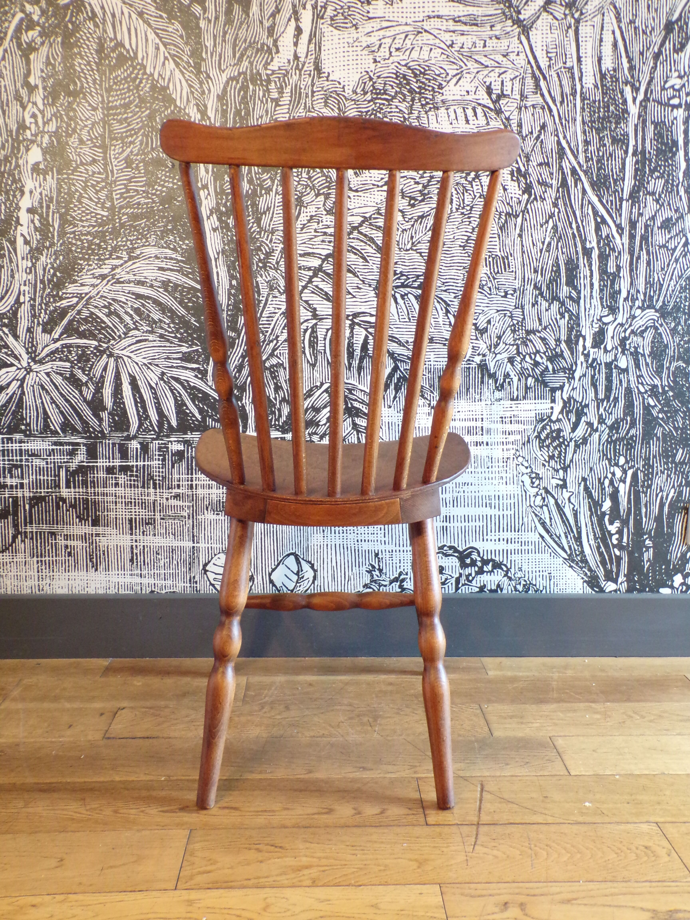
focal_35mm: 32
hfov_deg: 44.2
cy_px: 460
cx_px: 345
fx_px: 850
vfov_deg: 56.8
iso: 378
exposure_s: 1/17
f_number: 3.2
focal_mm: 5.8
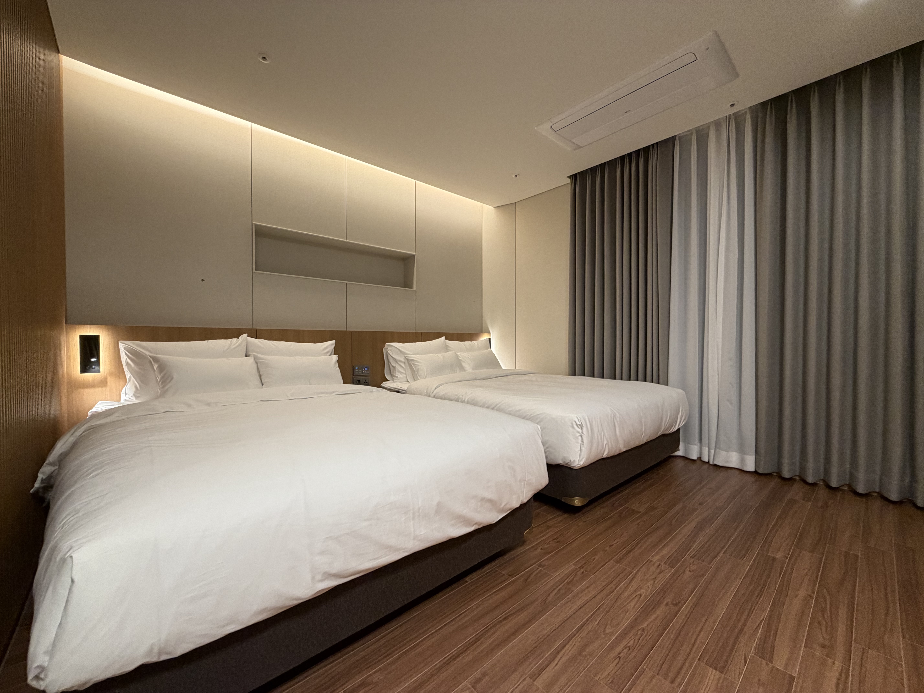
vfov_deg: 85.7
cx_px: 462
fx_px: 374
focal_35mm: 14
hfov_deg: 102.1
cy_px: 346
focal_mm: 2.22
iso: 250
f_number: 2.2
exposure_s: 1/60
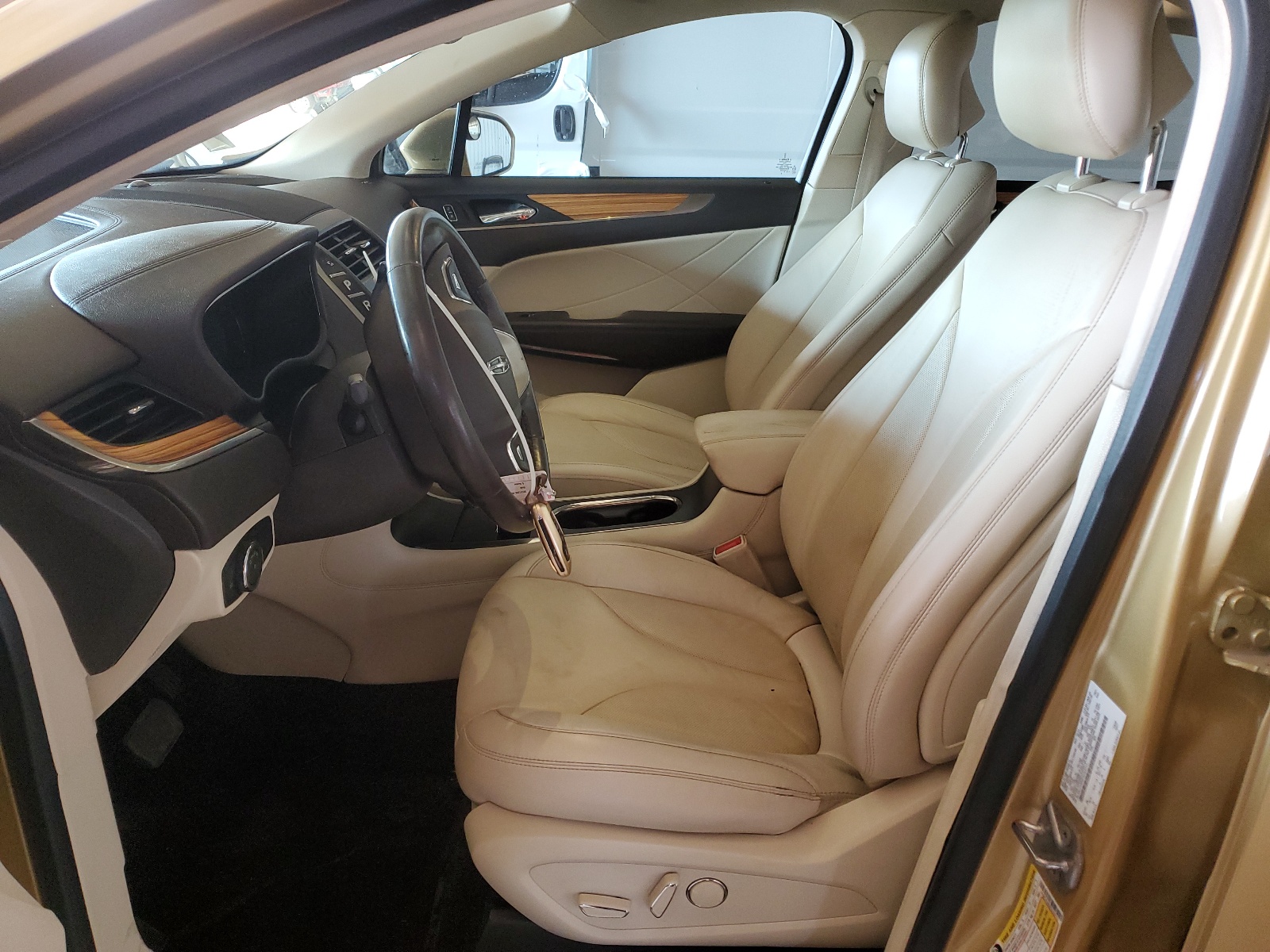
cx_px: 635
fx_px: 954
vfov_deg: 53.1
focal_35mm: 26
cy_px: 476
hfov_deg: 67.3
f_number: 1.5
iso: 112
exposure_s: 1/60.2
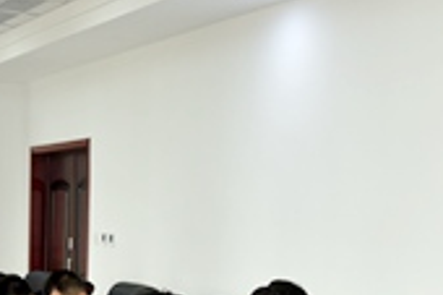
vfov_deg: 12.5
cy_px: 382
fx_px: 1303
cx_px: 138
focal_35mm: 106
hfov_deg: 19.2
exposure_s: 1/100
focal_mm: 30
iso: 800
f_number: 5
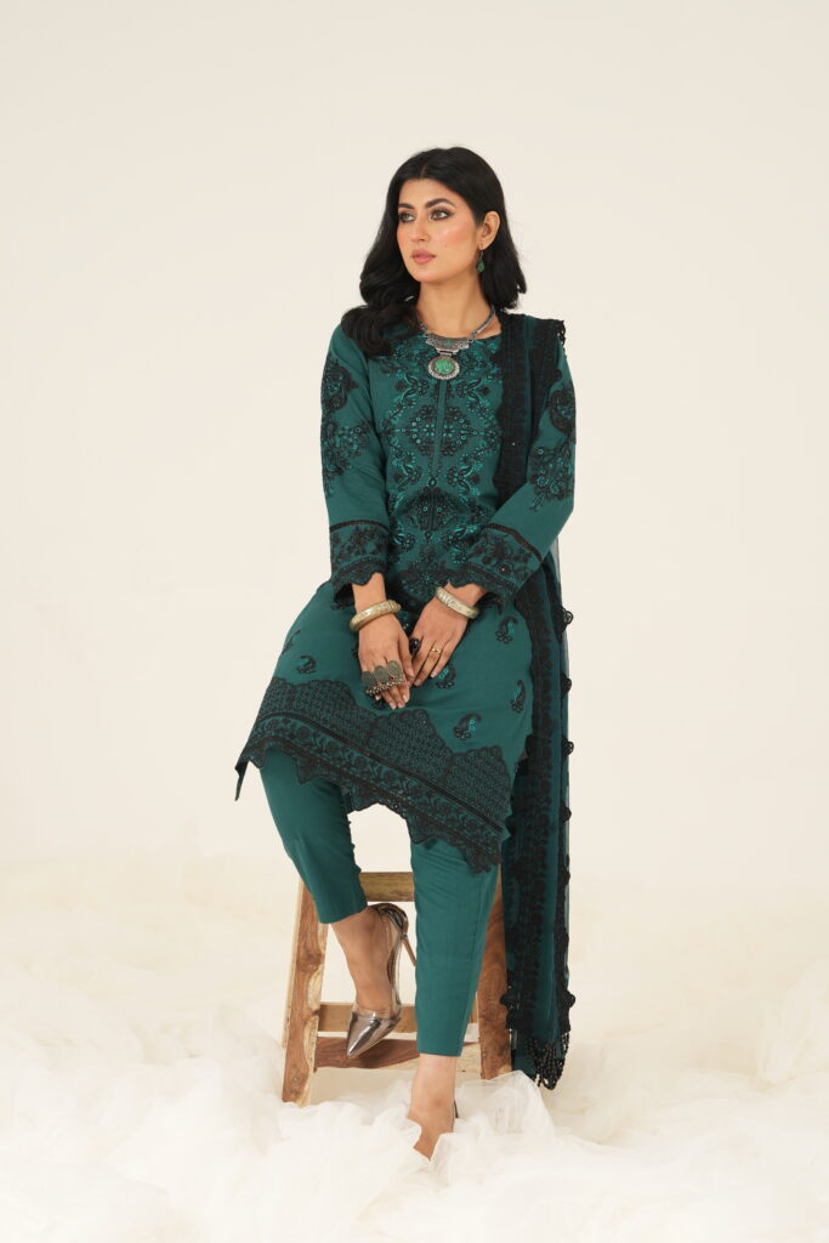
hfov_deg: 13.0
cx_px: 414
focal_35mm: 105
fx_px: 3625
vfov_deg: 19.5
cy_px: 622
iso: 200
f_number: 5
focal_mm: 105
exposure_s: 1/250
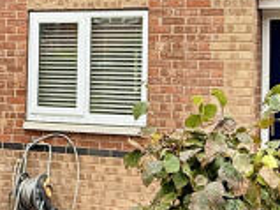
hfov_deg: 21.4
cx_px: 39
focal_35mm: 90
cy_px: 44
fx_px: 727
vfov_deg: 16.3
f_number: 2.2
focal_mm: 2.22
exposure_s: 1/211
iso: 64
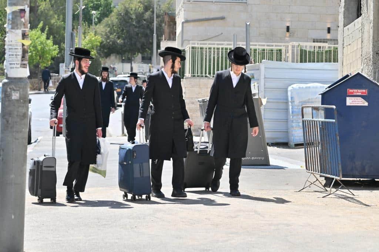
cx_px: 190
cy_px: 126
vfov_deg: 11.0
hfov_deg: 16.5
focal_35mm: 124
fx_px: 1305
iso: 125
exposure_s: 1/1250
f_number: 4.5
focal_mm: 83
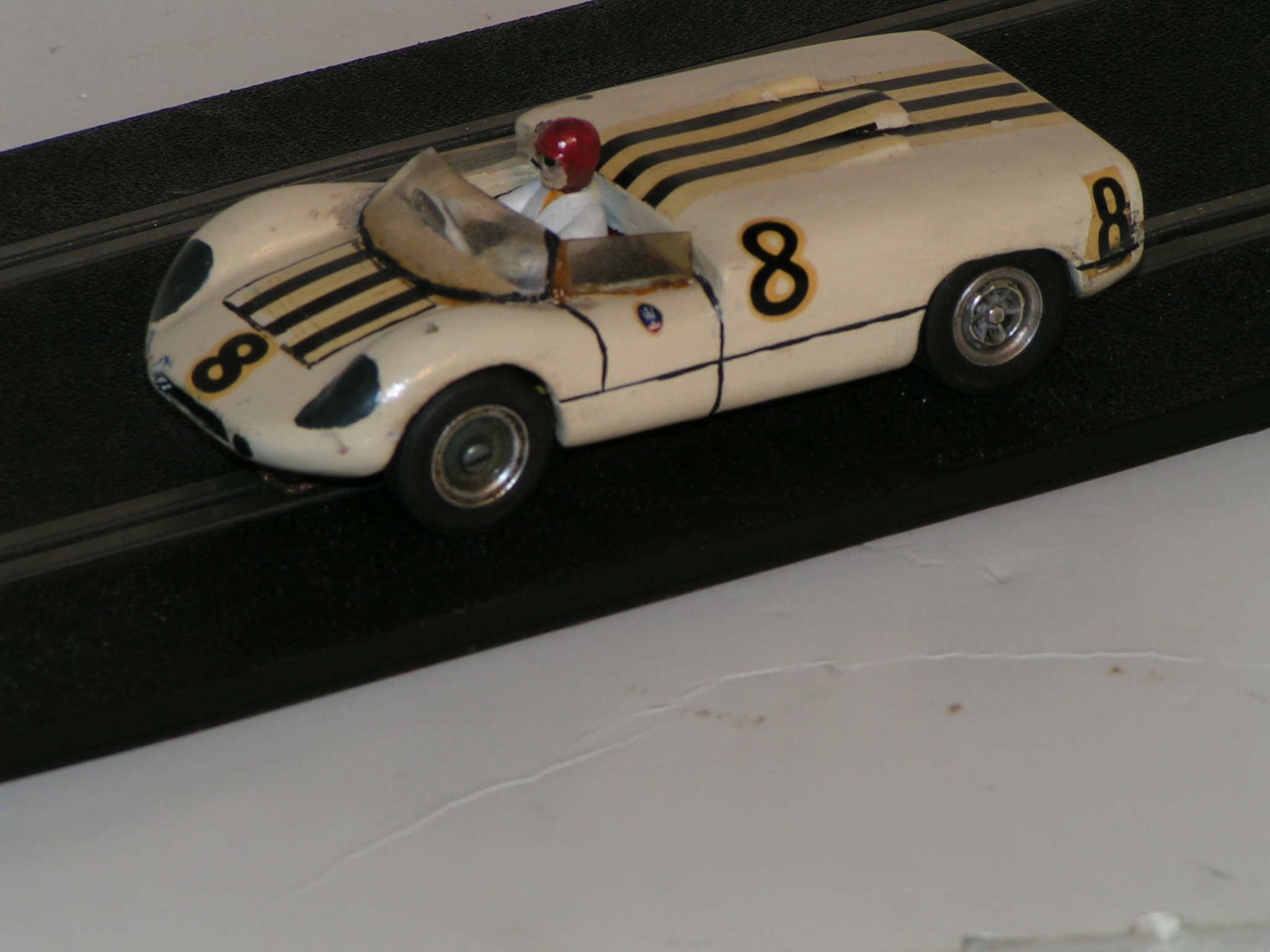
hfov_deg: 9.2
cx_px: 635
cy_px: 476
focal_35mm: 216
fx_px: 7925
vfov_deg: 6.9
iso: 50
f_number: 5.6
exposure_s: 1/250
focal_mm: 33
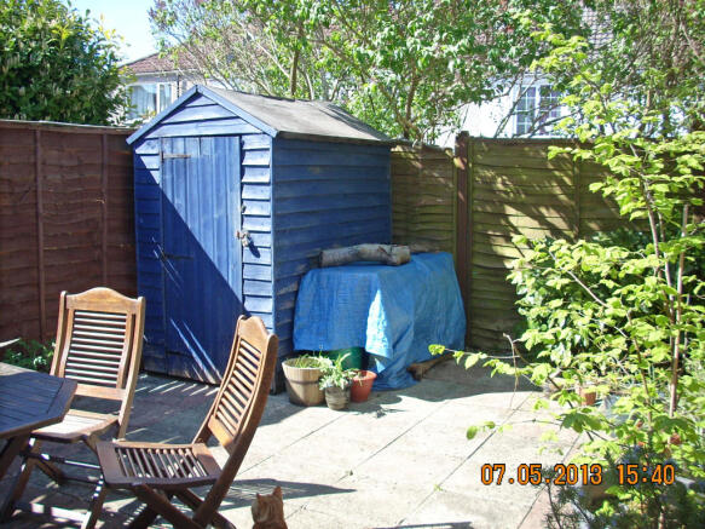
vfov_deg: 38.7
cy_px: 264
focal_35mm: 37
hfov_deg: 50.1
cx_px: 352
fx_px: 753
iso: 64
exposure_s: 1/261
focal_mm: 6.2
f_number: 2.8
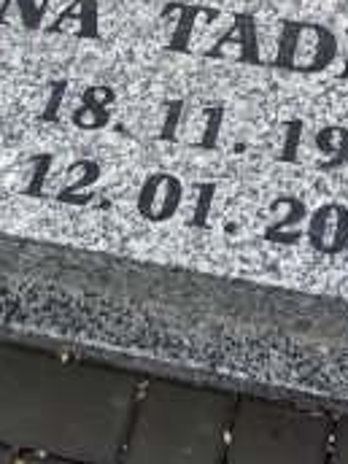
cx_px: 256
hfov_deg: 15.2
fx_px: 1300
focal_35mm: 97
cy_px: -159
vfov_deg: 18.6
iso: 121
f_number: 1.8
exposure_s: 1/100
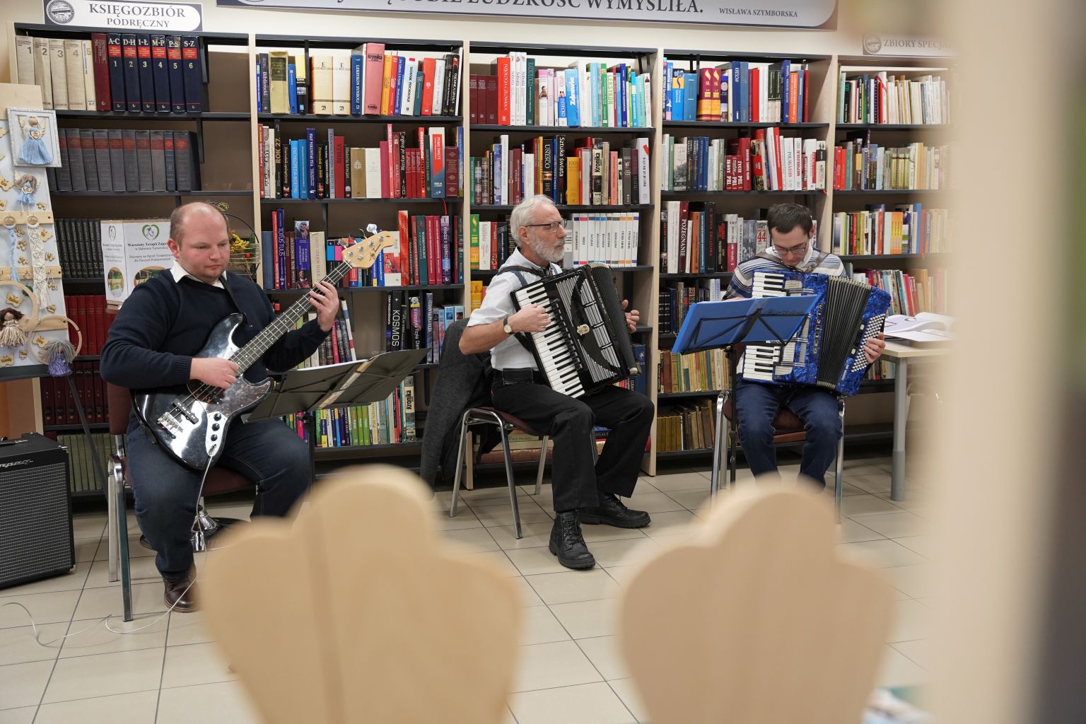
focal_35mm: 36
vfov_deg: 36.9
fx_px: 1086
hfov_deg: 53.1
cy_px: 362
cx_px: 543
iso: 2000
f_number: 4
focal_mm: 36
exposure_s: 1/160
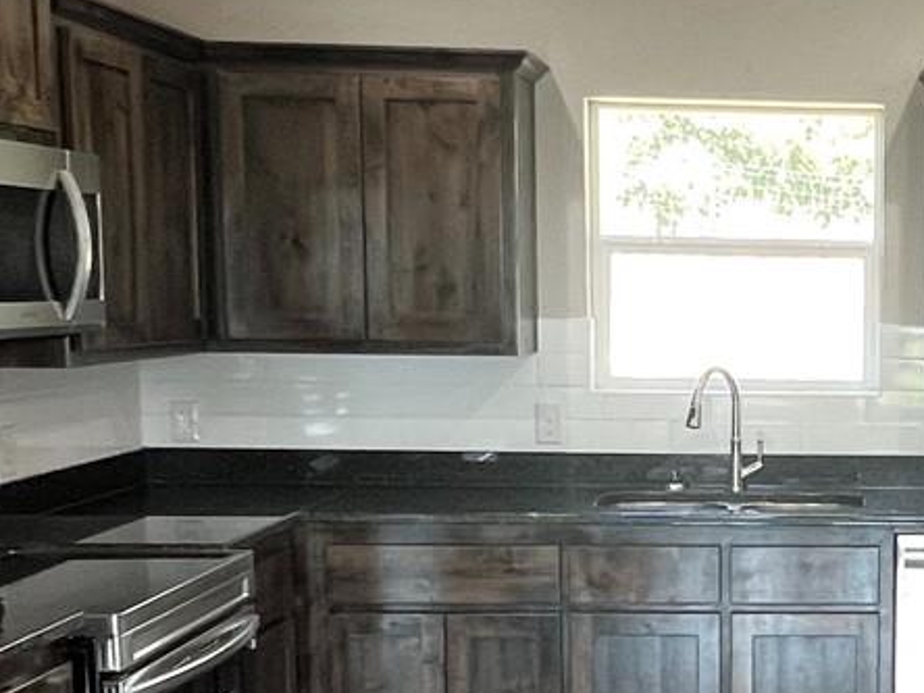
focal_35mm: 60
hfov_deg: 29.6
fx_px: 1602
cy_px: 506
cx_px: 966
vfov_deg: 24.2
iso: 125
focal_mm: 1.57
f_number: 1.8
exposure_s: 1/60
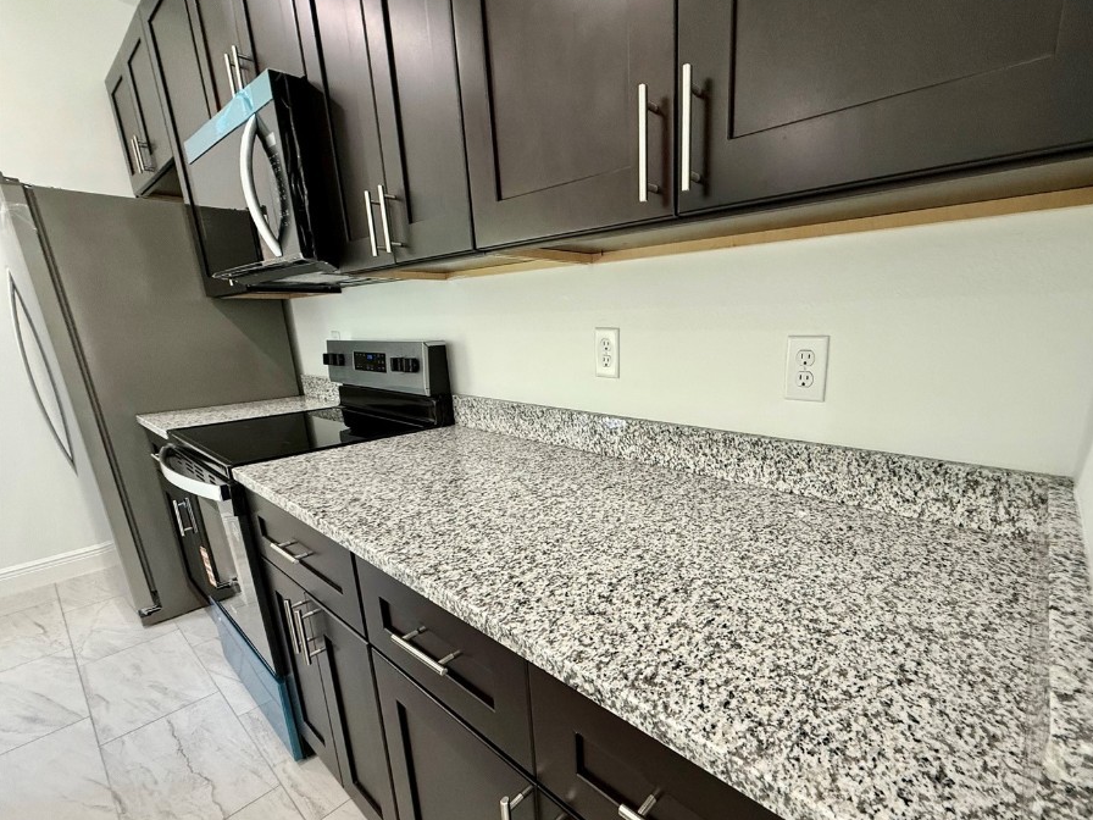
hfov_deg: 93.9
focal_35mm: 16
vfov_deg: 77.9
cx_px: 621
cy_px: 450
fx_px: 505
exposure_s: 1/120
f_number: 2.2
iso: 320
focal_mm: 2.22
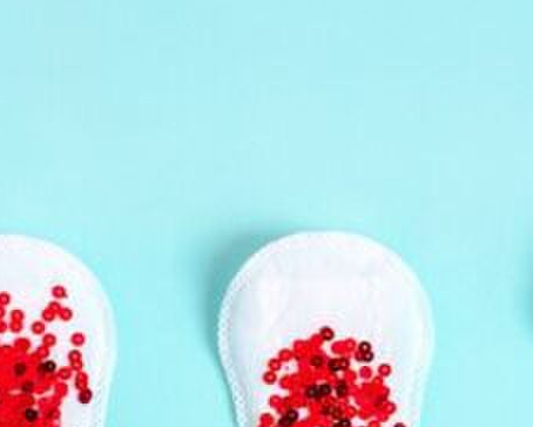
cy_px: 477
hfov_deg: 11.2
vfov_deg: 9.1
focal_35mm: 168
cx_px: 664
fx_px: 2652
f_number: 4.5
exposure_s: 1/100
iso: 200
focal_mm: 35
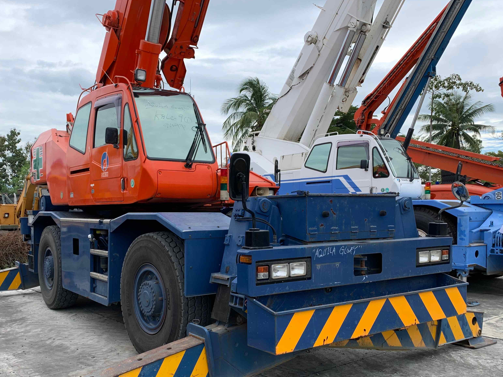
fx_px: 494
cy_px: 232
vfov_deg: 41.5
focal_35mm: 34
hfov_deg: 53.8
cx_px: 217
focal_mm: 4.25
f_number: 1.8
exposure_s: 1/580
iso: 25
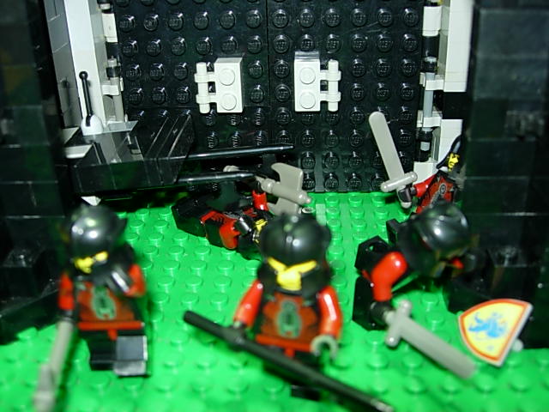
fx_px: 603
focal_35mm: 38
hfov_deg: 49.0
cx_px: 274
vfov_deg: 37.7
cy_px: 206
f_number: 2.8
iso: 79
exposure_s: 1
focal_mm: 7.8
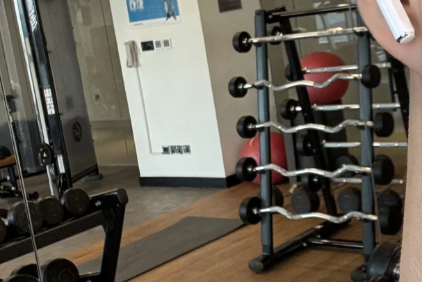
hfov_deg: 27.1
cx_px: 294
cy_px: 123
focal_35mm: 74
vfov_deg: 18.4
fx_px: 868
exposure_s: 1/104
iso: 80
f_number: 1.9
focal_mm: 2.69
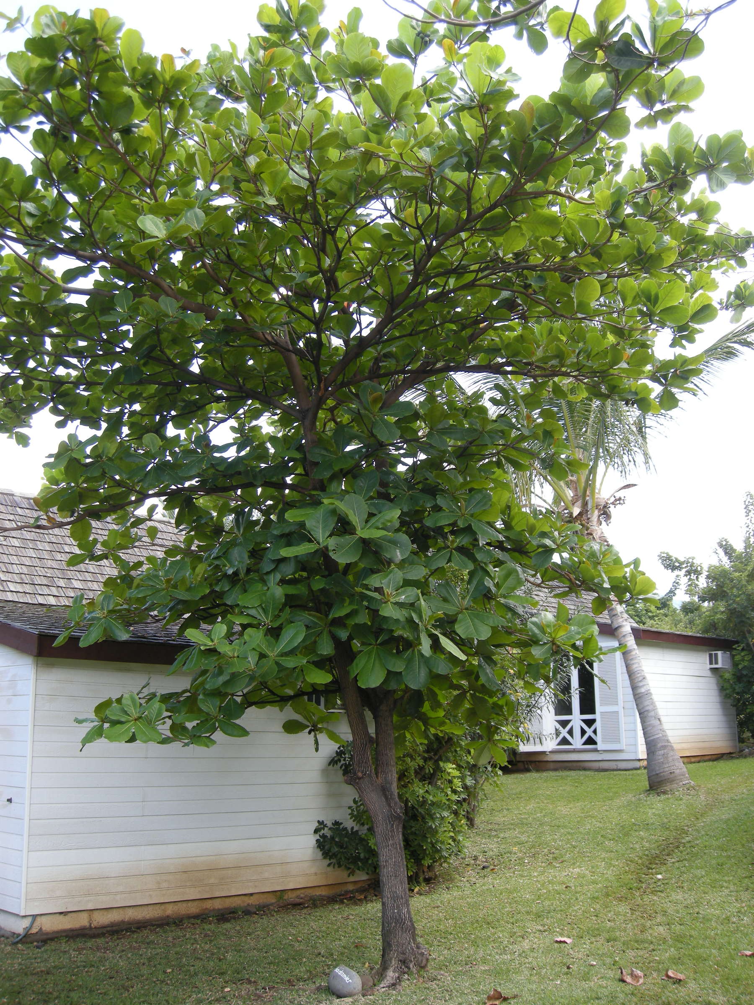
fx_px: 1016
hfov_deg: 40.7
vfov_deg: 52.6
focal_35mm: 35
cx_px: 377
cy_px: 502
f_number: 3.4
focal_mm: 7.5
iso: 64
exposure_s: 1/74
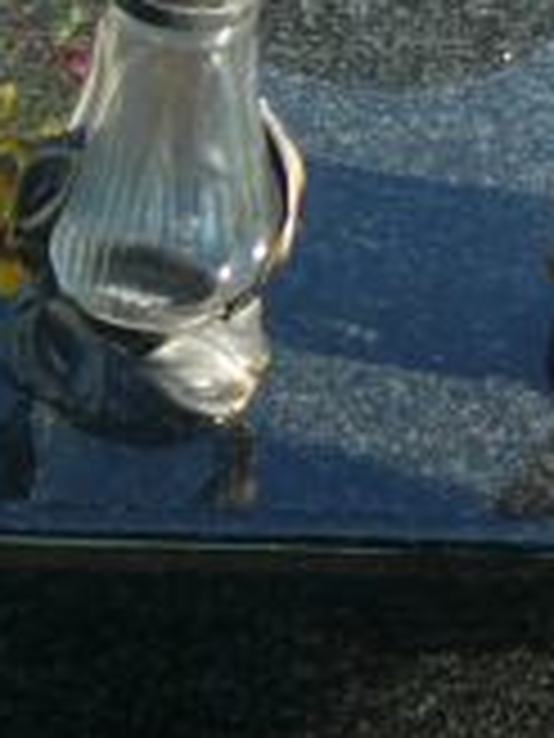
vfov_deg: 14.0
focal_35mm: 137
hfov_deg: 10.7
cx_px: 595
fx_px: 2923
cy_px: -148
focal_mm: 5.2
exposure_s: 1/400
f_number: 2.8
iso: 80
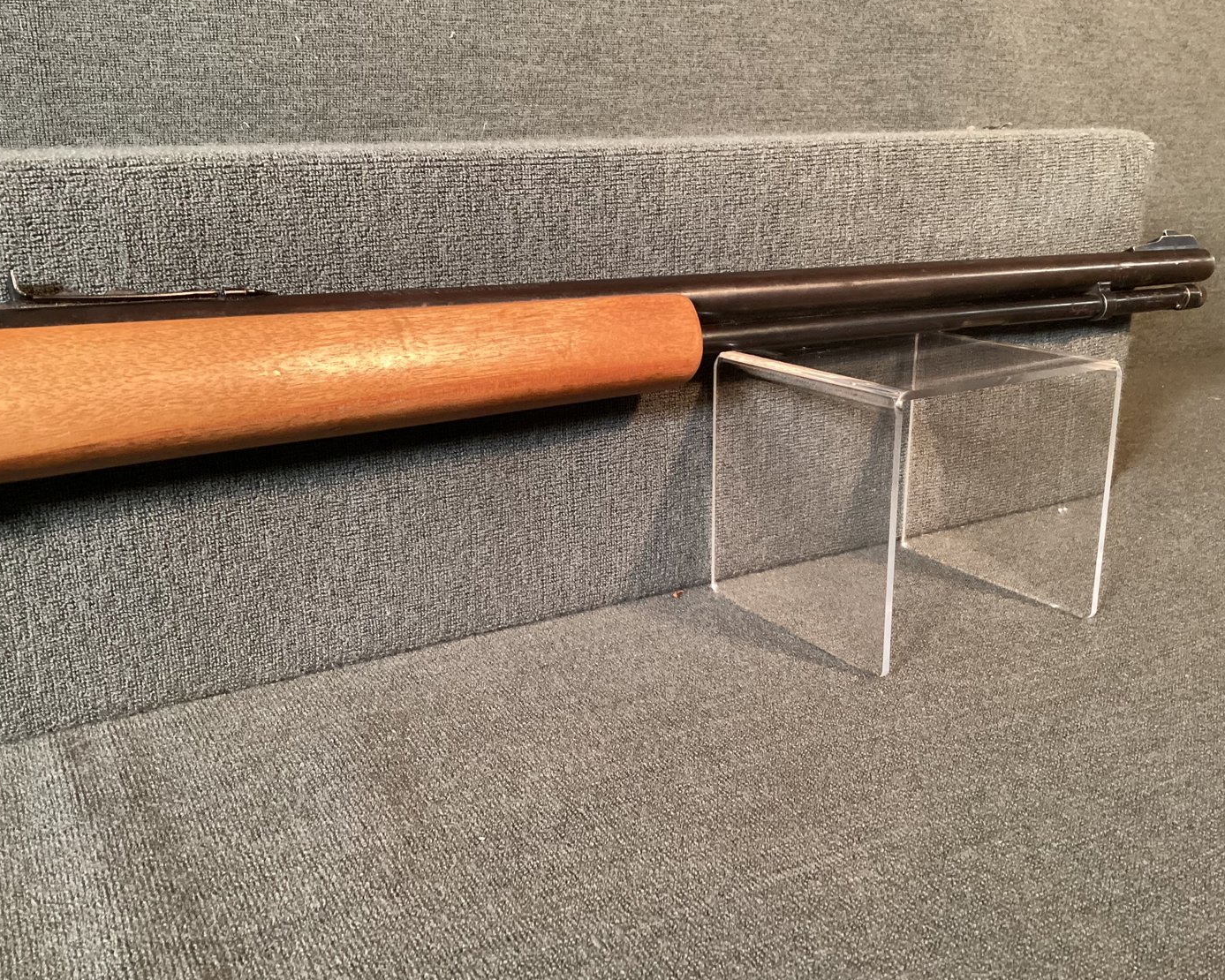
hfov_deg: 54.2
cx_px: 616
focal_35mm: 33
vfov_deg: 44.6
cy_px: 488
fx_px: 1197
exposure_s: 1/40
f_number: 2.4
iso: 320
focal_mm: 3.3
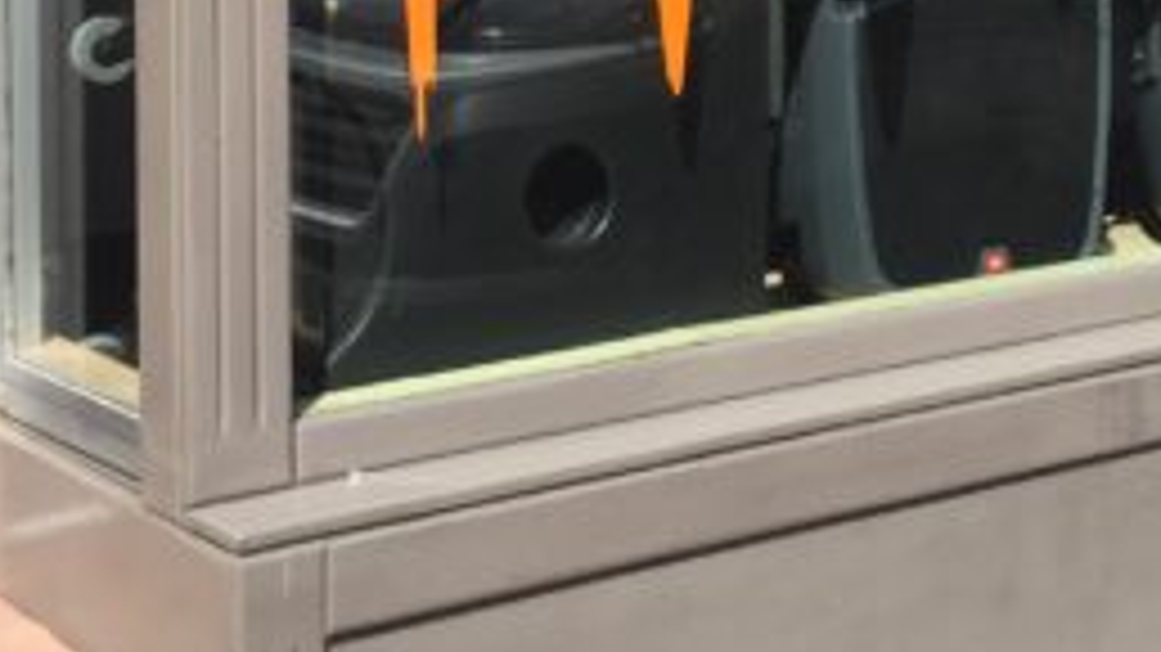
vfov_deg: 12.4
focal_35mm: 94
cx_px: 842
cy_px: -265
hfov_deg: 22.5
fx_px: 2893
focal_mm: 4.15
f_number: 2.2
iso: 32
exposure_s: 1/1883
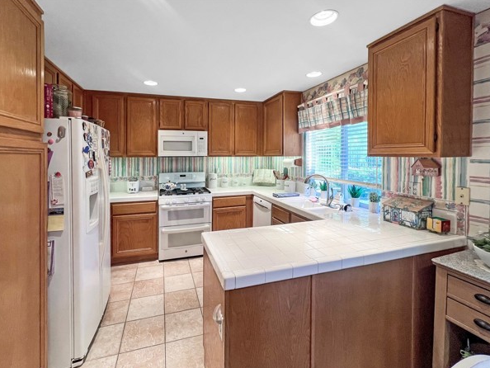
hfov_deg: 102.0
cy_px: 195
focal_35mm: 14
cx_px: 233
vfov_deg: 85.6
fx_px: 198
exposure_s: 1/120
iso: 80
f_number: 1.8
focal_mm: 1.57
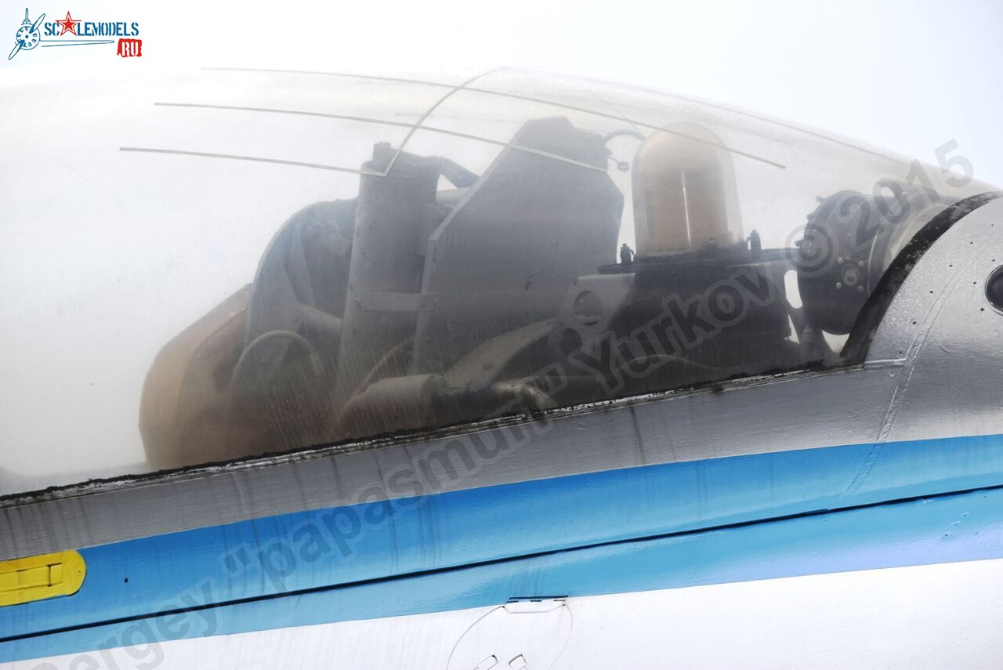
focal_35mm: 300
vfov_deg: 4.6
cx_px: 502
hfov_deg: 6.9
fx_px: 8363
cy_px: 335
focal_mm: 200
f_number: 8
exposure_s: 1/200
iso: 100
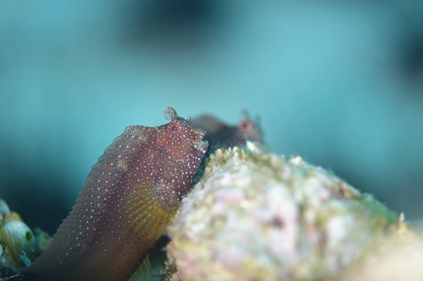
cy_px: 140
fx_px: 1233
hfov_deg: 19.5
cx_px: 212
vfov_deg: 13.0
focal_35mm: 105
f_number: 3.5
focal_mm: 105
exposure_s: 1/250
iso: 64
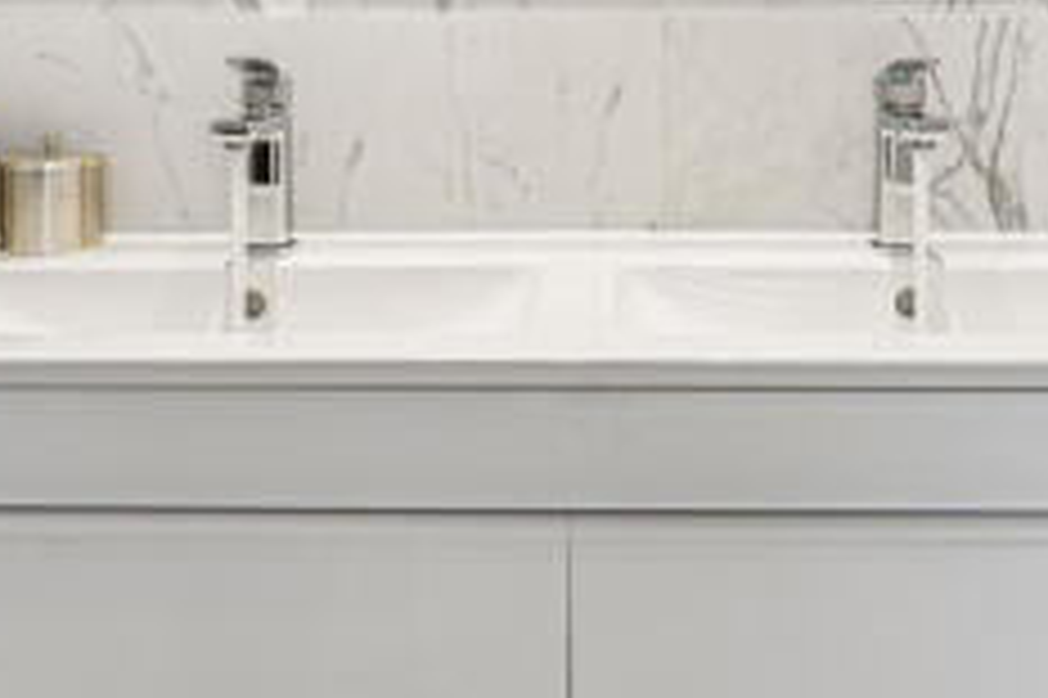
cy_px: 16
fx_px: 1425
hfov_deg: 40.3
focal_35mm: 49
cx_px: 576
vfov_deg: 26.2
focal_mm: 16
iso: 100
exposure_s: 1/6
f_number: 8
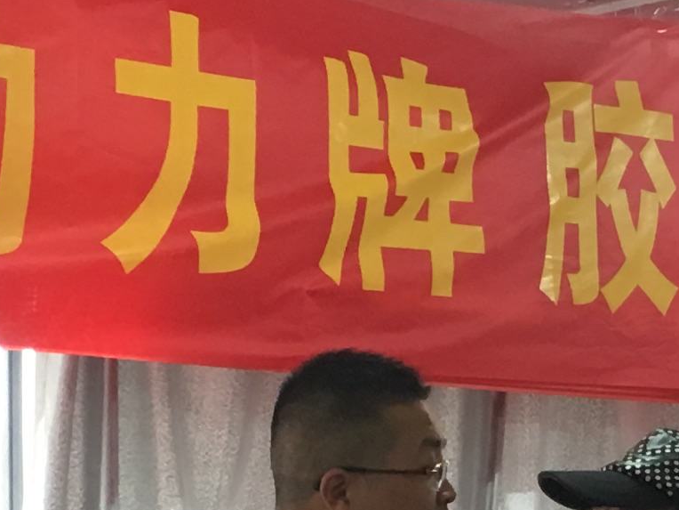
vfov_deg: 9.5
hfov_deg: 12.8
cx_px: 589
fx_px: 3001
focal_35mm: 153
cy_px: 744
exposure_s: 1/33
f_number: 2.2
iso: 125
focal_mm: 4.15
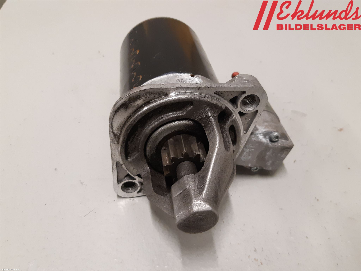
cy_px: 136
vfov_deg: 53.1
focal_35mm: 26
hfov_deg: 67.3
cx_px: 180
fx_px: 271
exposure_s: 1/50
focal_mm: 3.93
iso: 250
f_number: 1.7
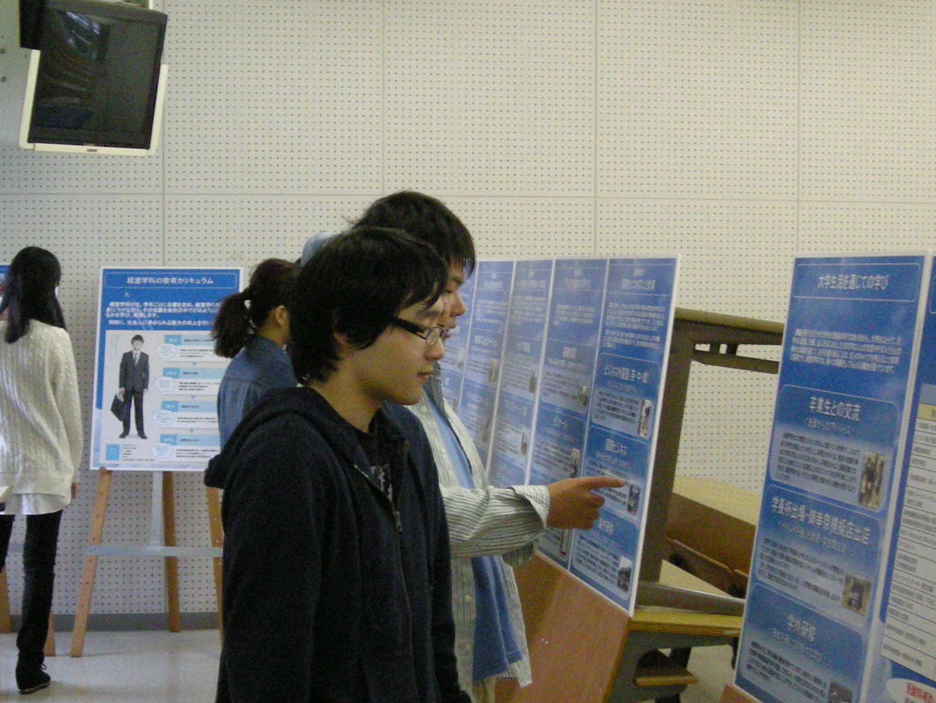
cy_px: 408
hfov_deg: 29.7
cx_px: 352
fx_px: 1758
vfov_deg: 22.6
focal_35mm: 65
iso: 373
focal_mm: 5.7
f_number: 2.8
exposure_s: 1/62.1
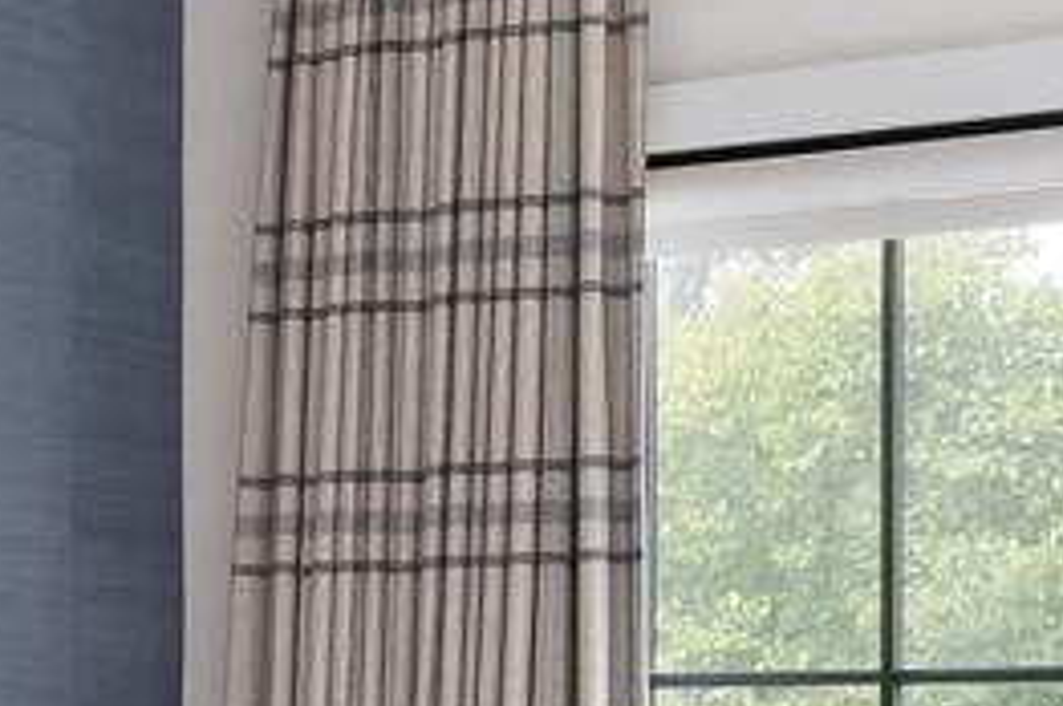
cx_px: 97
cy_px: 769
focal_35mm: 133
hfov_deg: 15.3
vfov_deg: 10.2
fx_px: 3922
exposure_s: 1/100
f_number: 10
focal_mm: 17
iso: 800
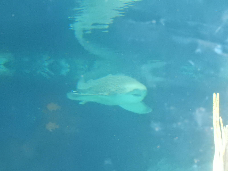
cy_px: 86
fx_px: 560
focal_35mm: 85
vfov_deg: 17.4
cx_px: 114
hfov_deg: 23.0
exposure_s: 1/30
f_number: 5.1
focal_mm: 15.2
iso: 1600
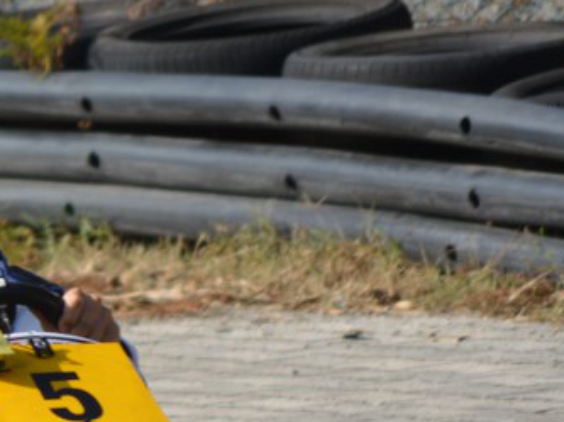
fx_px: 13976
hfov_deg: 2.3
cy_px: 615
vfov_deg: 1.7
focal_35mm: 859
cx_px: -212
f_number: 5.6
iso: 400
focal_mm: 165
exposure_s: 1/1600
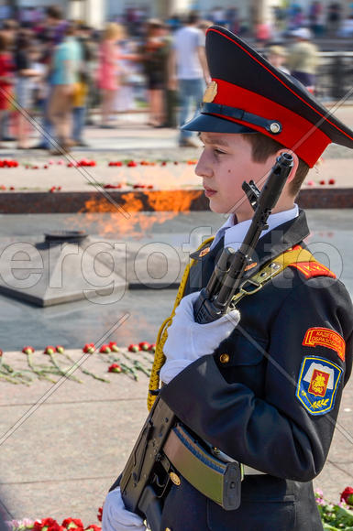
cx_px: 176
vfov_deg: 17.1
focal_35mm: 120
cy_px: 266
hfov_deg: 11.4
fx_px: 1770
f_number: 13
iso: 100
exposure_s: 1/180
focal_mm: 80
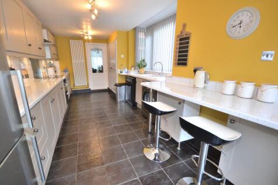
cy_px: 92
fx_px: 116
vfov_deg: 77.3
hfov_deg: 100.4
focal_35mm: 15
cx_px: 139
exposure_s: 1/60
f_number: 4
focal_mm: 10
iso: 560
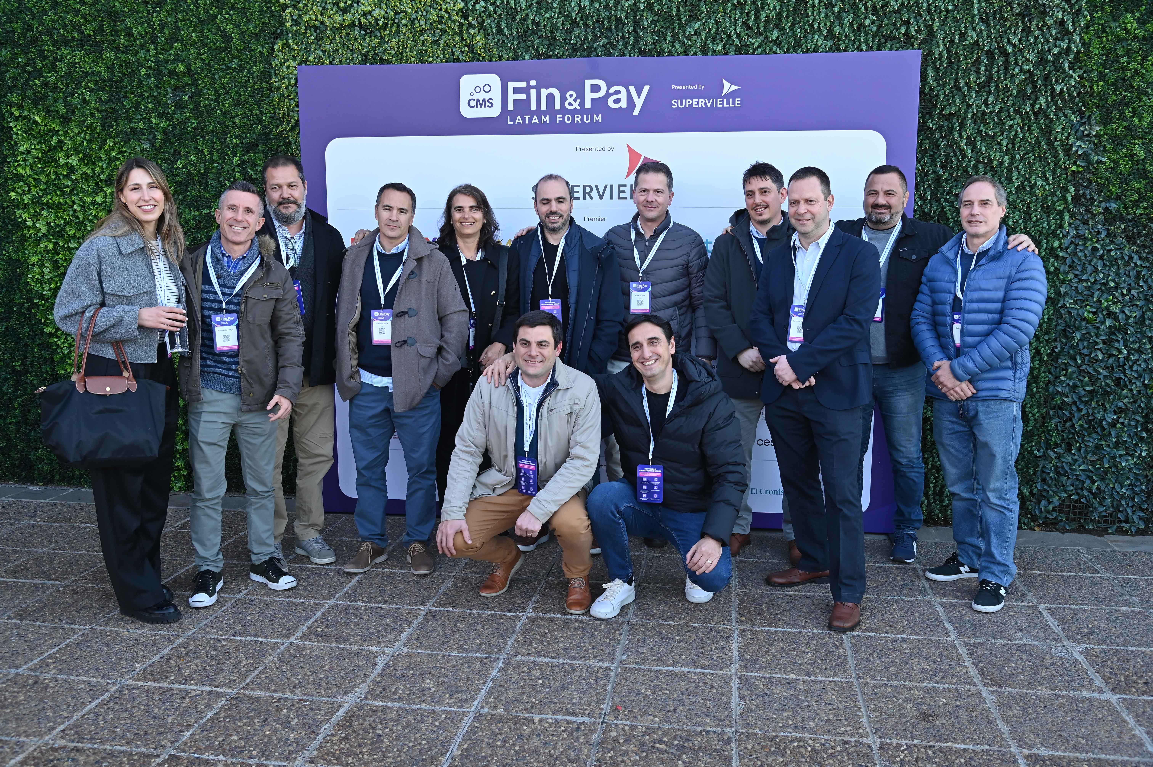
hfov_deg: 60.3
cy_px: 384
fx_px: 992
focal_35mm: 31
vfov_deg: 42.3
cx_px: 576
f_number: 6.3
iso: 400
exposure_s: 1/200
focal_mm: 31
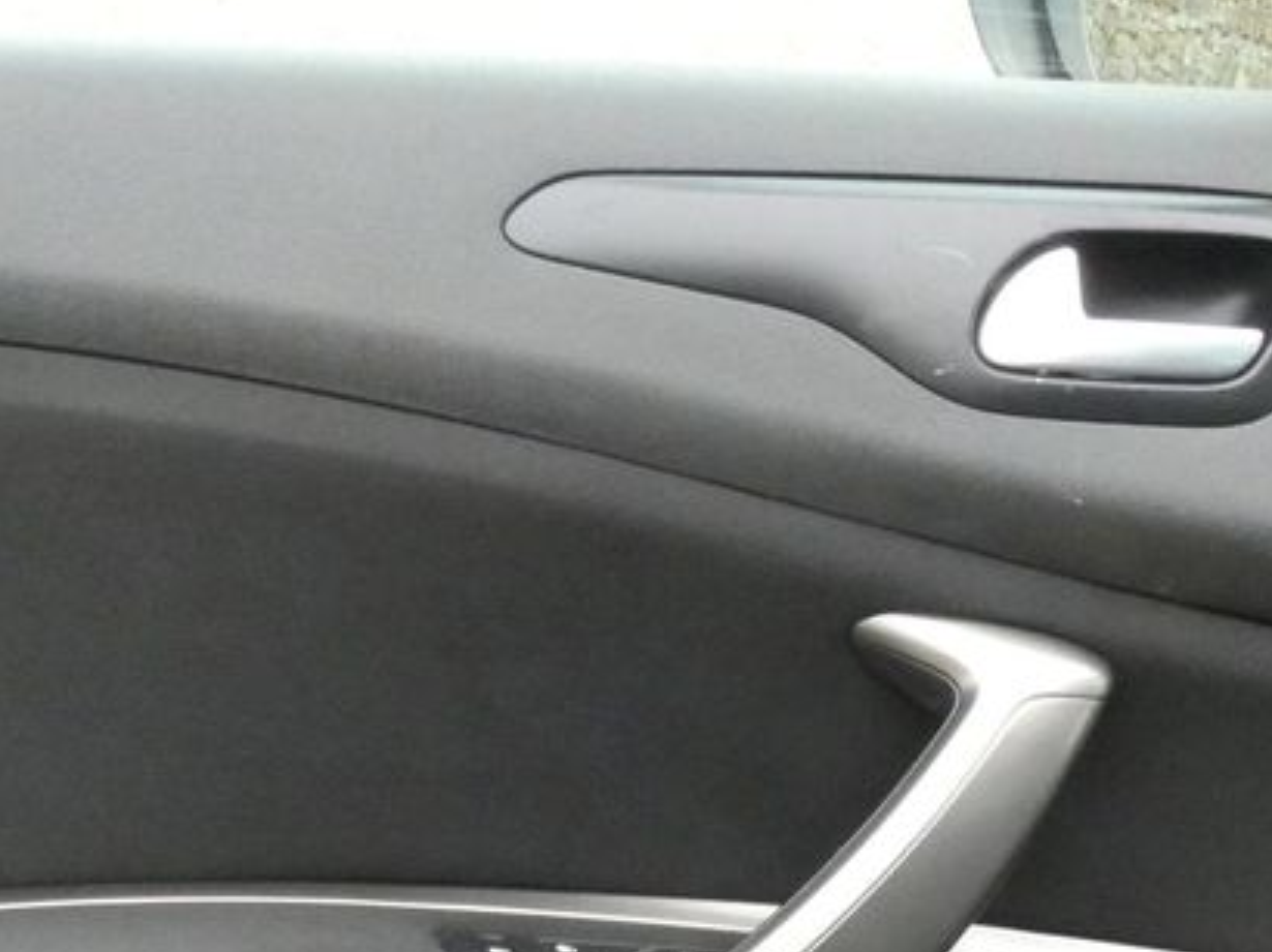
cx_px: 639
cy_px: 924
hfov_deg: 15.8
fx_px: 4591
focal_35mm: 125
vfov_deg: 11.7
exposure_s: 1/80
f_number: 5.6
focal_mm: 9
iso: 1250
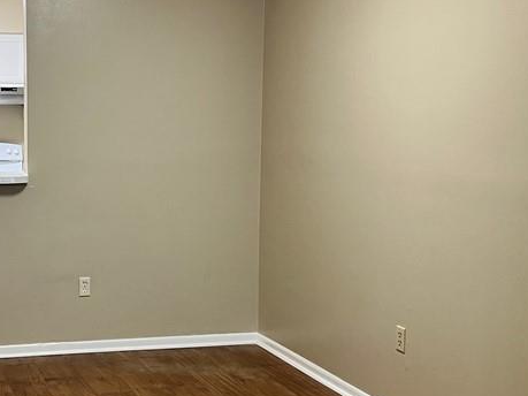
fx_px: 884
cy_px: 163
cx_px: 64
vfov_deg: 25.2
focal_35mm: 58
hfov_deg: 31.8
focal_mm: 5.1
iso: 80
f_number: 1.6
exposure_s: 1/60
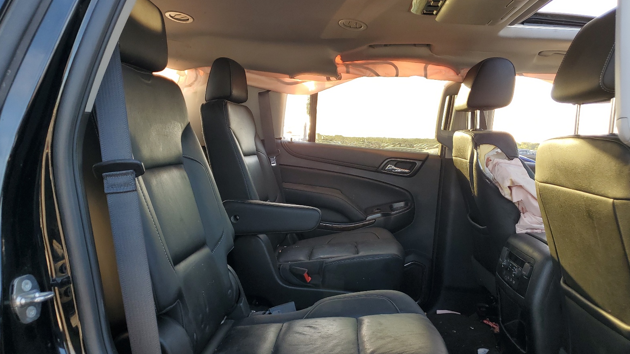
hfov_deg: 66.1
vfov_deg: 40.1
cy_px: 205
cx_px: 314
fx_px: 484
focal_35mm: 29
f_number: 1.5
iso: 50
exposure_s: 1/213
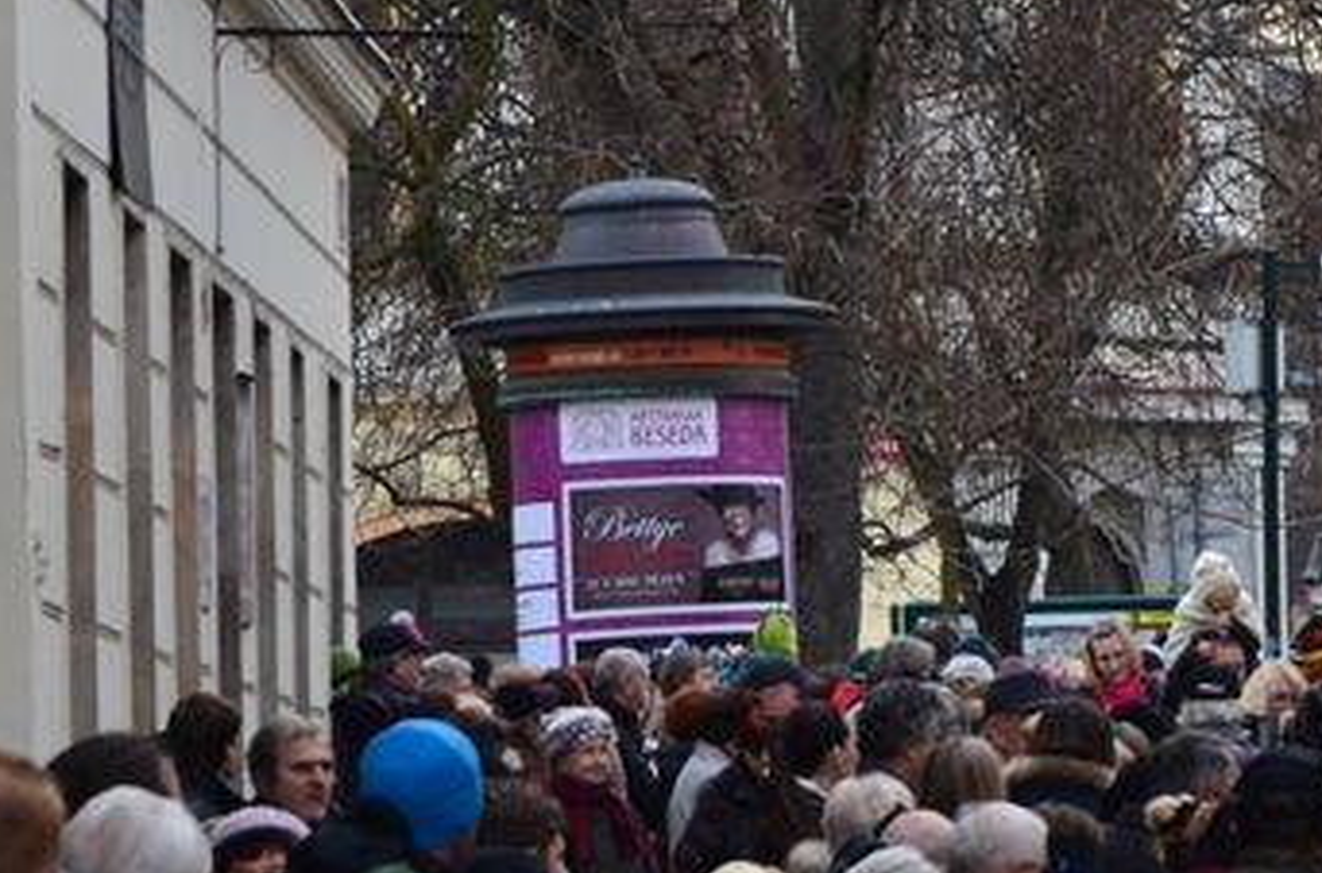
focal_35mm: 471
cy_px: 460
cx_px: 1712
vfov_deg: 2.9
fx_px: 17266
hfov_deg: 4.4
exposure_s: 1/50
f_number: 10
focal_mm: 105
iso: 400
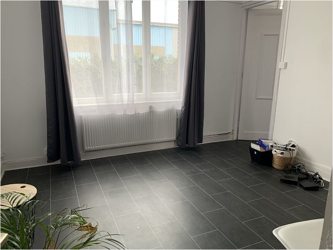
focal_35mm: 26
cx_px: 166
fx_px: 250
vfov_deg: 53.1
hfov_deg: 67.3
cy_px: 125
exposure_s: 1/74
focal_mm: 4.25
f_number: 1.8
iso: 100
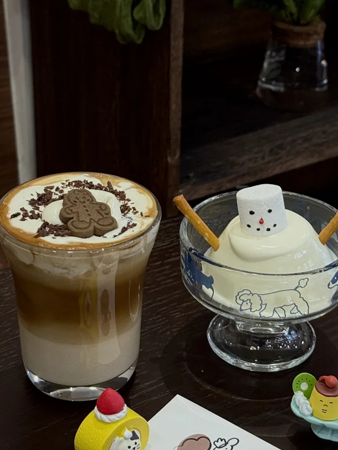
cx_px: 200
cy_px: 173
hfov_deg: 17.4
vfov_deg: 23.0
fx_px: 1106
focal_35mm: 85
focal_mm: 6.76
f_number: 1.78
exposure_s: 1/50
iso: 80
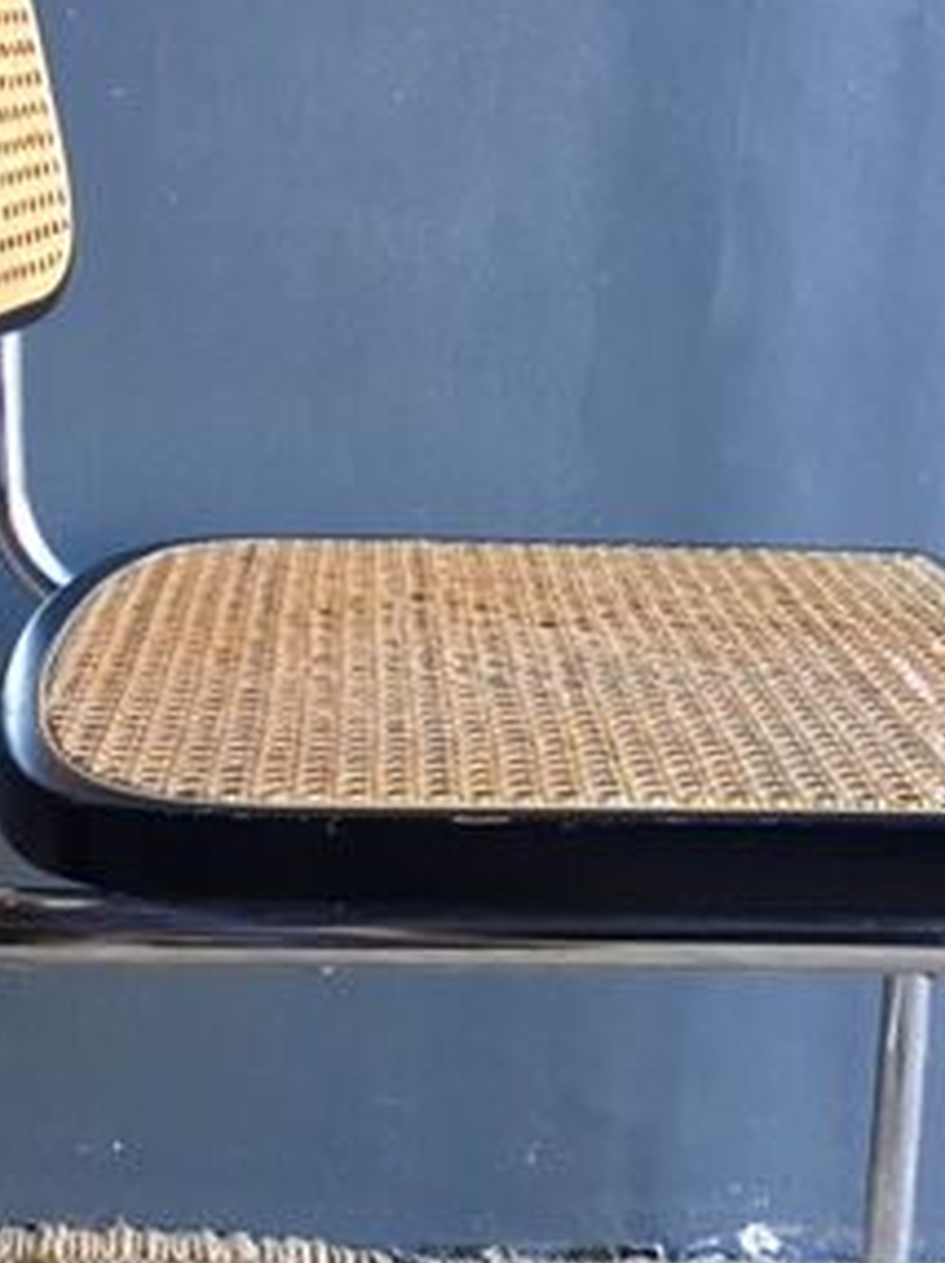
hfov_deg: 22.5
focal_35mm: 65
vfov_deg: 29.8
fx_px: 2369
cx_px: 389
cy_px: 715
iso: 64
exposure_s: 1/33
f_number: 2.2
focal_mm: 4.15
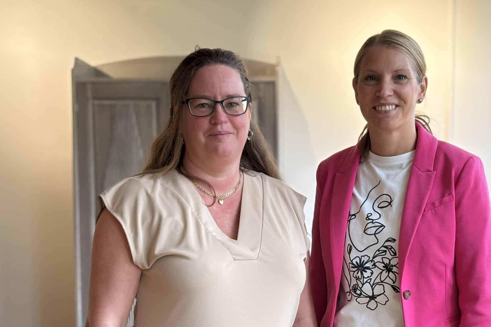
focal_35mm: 76
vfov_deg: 17.8
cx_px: 310
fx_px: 1037
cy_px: 249
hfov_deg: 26.6
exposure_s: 1/100
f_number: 1.6
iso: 50
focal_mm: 5.96
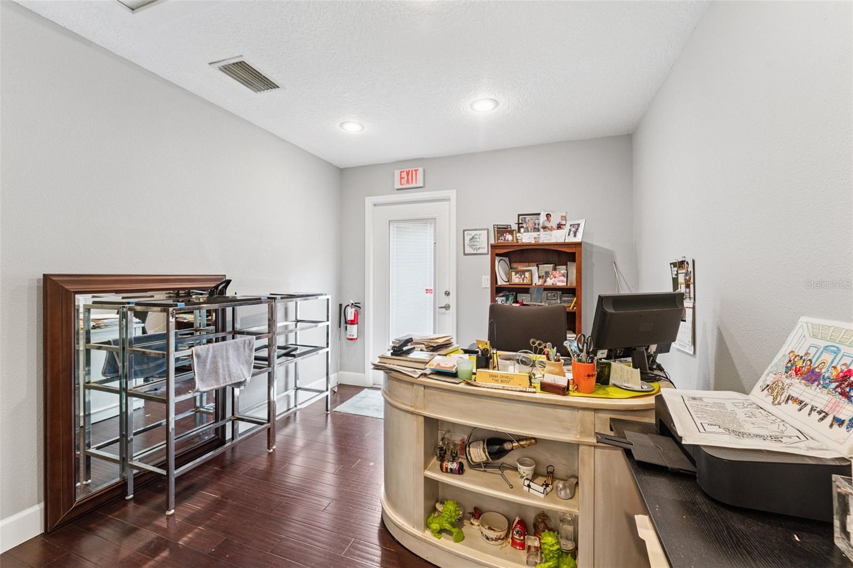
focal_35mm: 14
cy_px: 284
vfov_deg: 81.2
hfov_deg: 104.3
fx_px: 332
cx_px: 426
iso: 200
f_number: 8
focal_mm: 14
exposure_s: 1/4
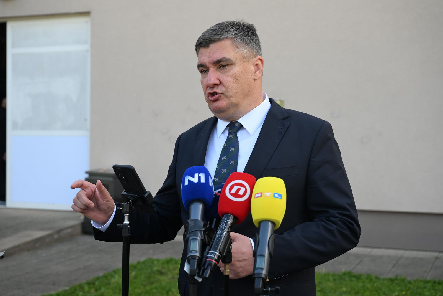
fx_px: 689
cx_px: 222
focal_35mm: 56
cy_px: 148
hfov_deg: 35.6
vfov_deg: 24.2
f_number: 5.6
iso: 250
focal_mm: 56
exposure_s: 1/250
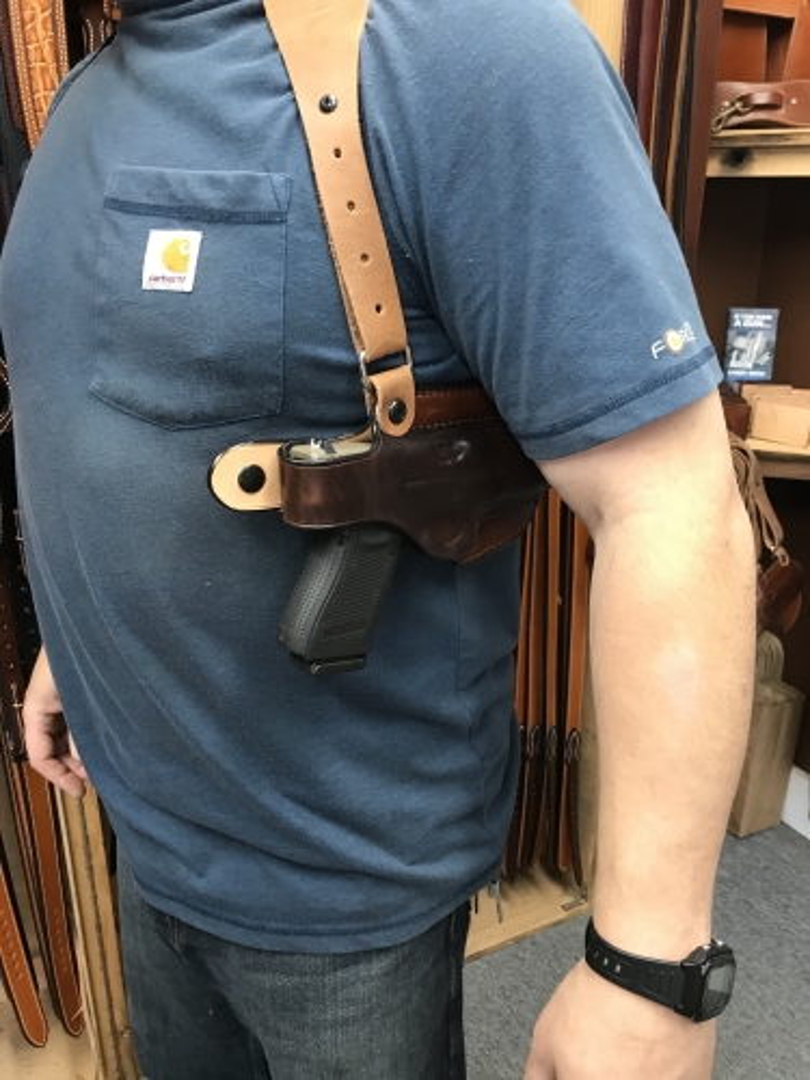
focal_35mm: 28
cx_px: 405
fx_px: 874
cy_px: 540
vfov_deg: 63.4
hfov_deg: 49.7
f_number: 1.8
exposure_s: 1/15
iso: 50
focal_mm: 3.99
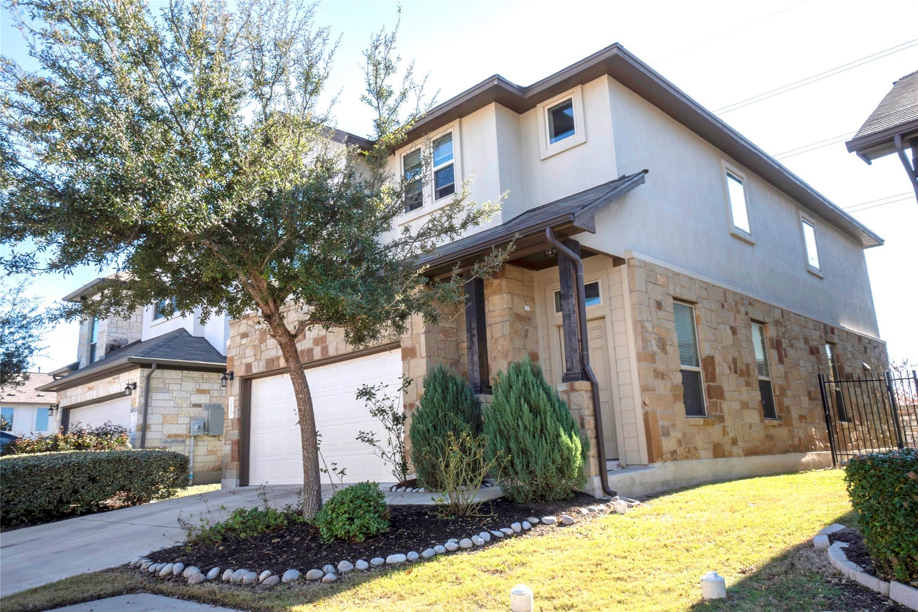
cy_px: 306
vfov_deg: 47.9
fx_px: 688
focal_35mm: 27
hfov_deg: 67.4
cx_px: 459
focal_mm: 18
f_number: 16
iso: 100
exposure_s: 1/80
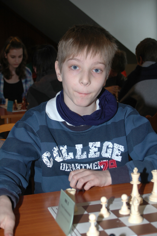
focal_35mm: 68
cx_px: 78
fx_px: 442
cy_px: 118
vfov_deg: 29.9
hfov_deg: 20.1
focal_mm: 45
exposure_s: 1/60
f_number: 5.6
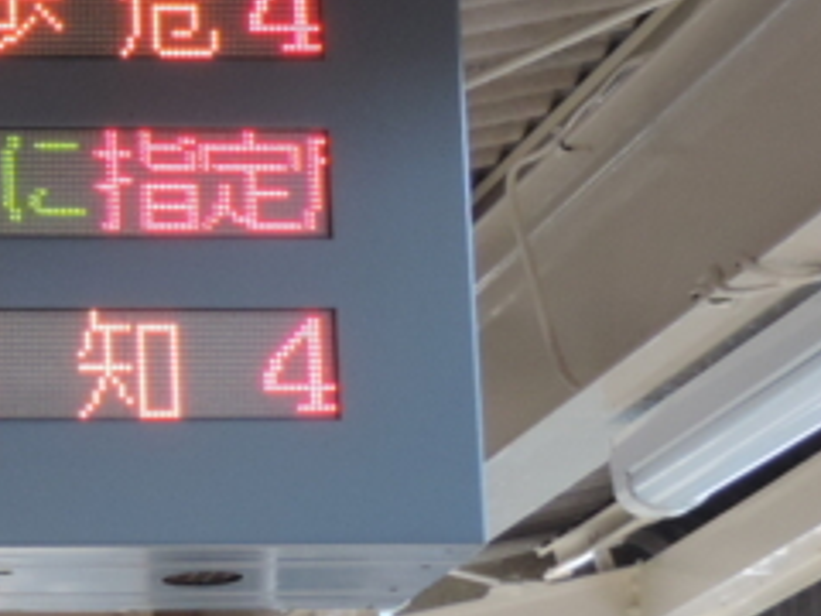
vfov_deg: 8.8
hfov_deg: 11.2
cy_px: 3
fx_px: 3961
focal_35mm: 167
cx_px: -503
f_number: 3.6
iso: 280
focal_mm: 8.9
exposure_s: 1/50
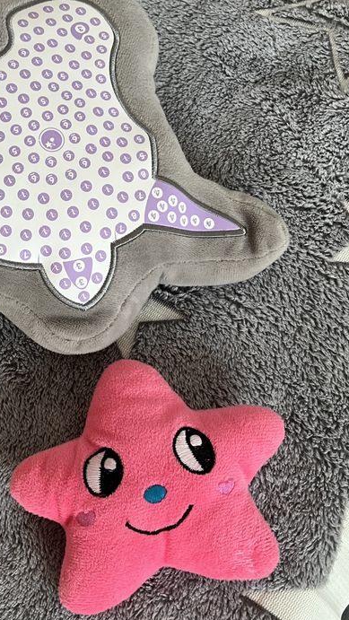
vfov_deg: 49.4
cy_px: 304
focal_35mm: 41
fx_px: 674
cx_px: 24
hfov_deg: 27.8
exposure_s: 1/60
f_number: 1.6
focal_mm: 5.1
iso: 200
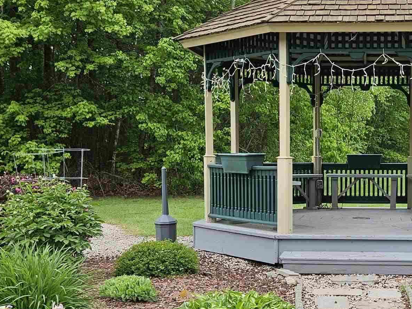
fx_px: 714
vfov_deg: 24.3
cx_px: 357
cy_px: 212
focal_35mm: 60
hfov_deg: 31.0
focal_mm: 5.4
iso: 25
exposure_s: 1/950
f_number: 1.8
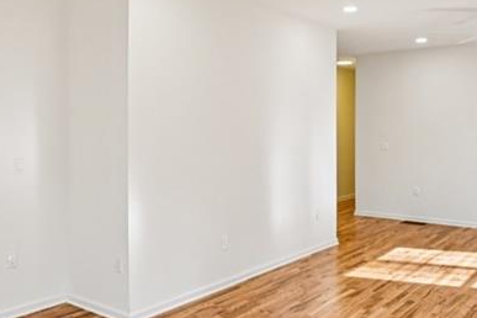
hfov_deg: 51.9
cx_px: 230
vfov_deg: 35.8
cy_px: 131
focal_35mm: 37
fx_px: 490
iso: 100
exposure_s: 1/20
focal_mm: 14
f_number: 8
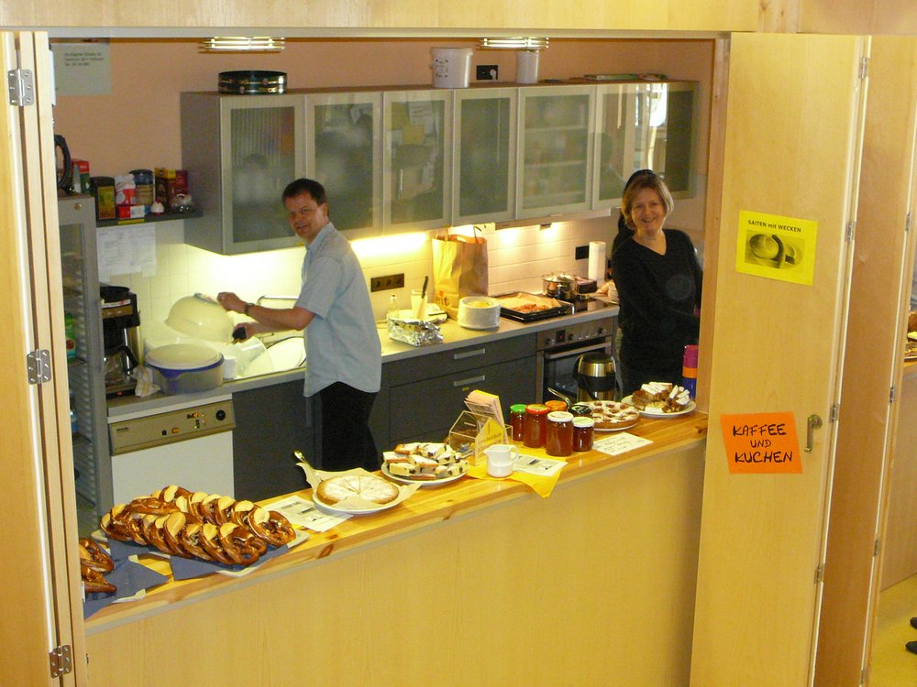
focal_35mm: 47
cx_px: 458
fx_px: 1245
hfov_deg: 40.4
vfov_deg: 30.9
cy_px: 344
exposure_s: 1/30
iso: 400
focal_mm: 7
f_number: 3.3
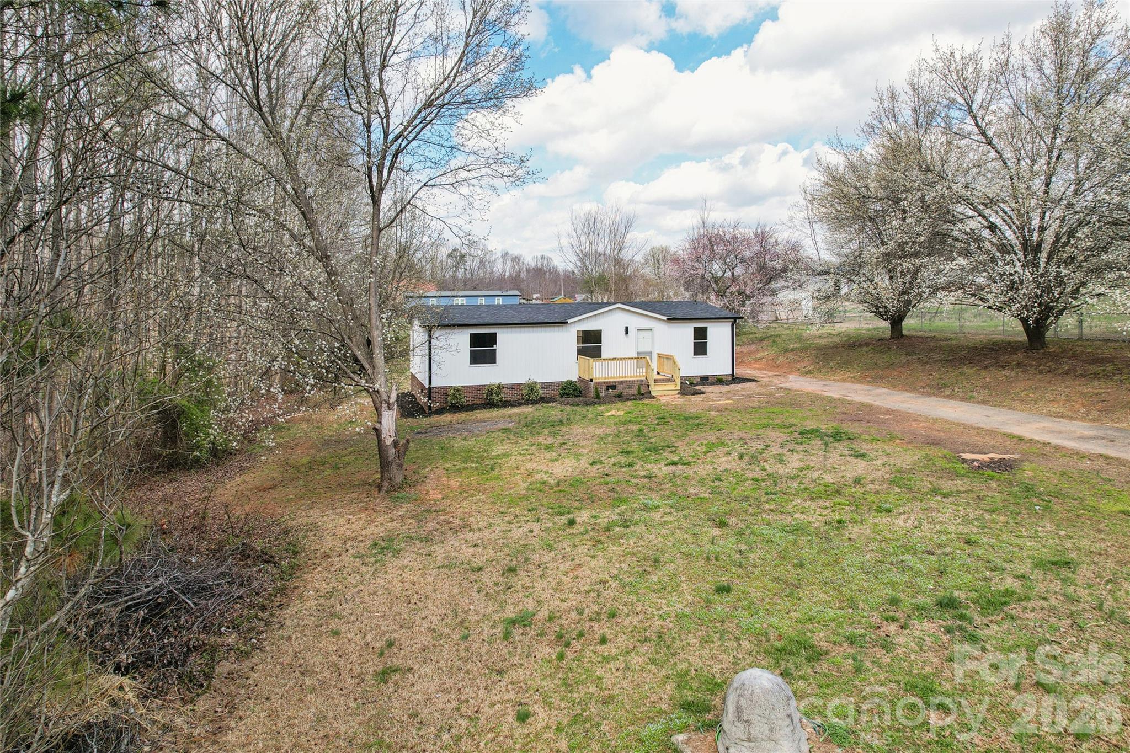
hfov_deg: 78.6
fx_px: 690
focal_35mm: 22
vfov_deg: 57.2
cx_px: 565
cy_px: 376
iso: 100
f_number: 2.8
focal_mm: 8.4
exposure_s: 1/60
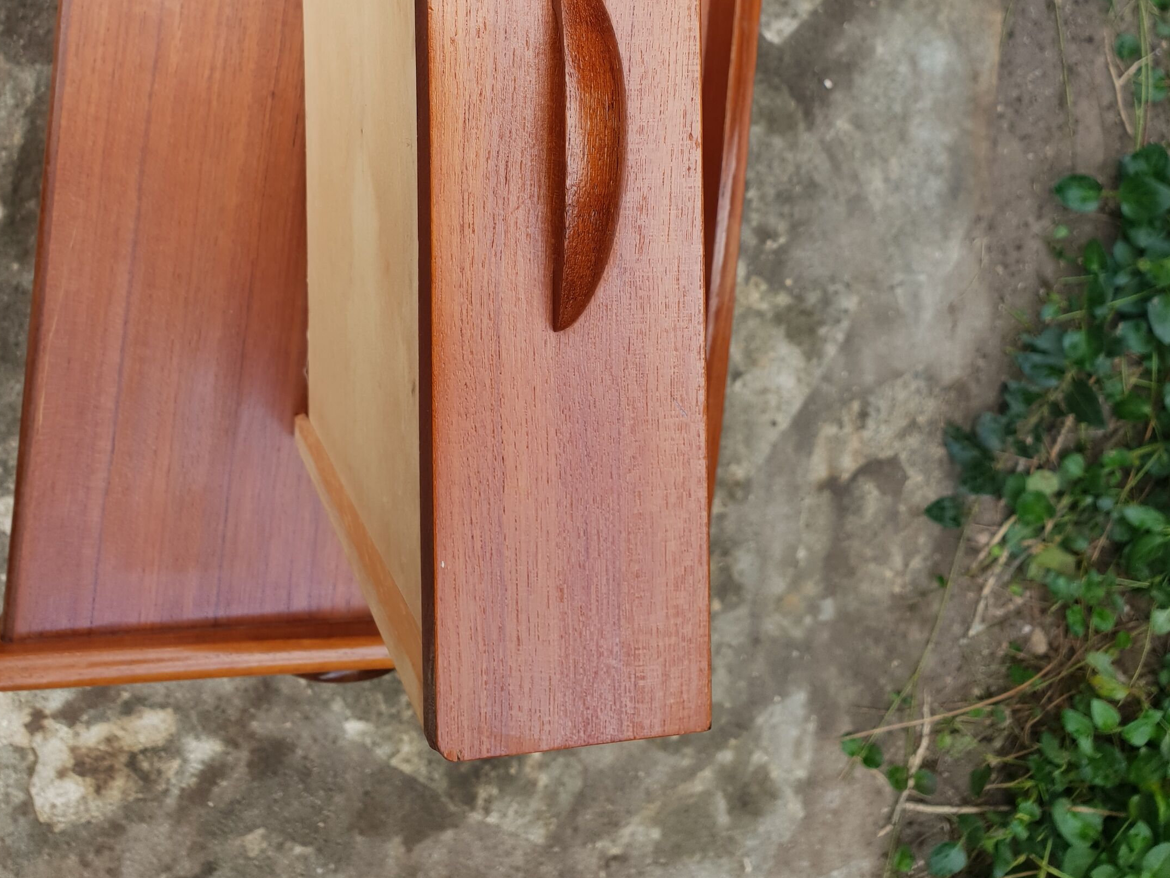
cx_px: 585
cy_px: 113
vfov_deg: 38.3
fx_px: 1183
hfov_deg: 52.6
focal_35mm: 35
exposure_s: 1/152
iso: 50
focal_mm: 4.3
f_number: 2.4
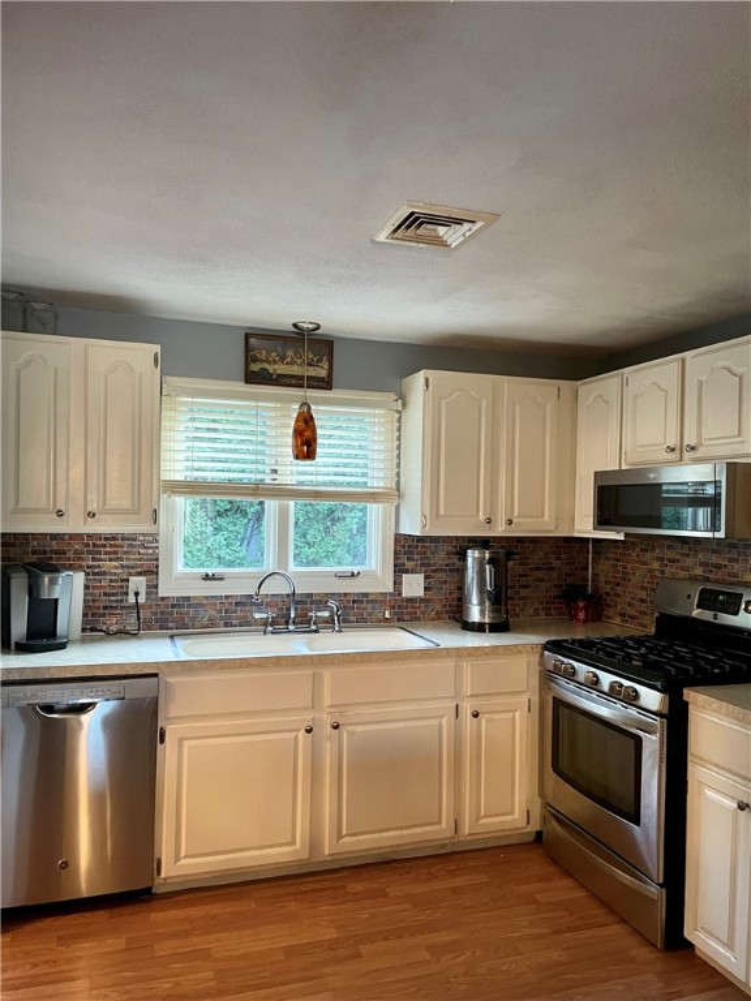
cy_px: 500
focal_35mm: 26
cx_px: 376
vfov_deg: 67.3
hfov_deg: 53.1
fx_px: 752
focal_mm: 4.2
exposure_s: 1/40
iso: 400
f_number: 1.6
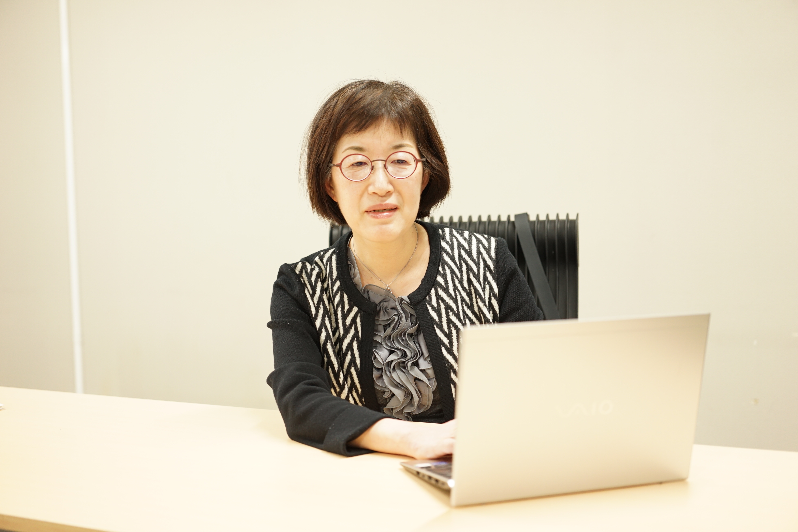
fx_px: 1108
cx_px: 399
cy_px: 266
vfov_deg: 27.0
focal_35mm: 50
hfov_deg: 39.6
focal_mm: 50
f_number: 2.5
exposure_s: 1/100
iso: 800
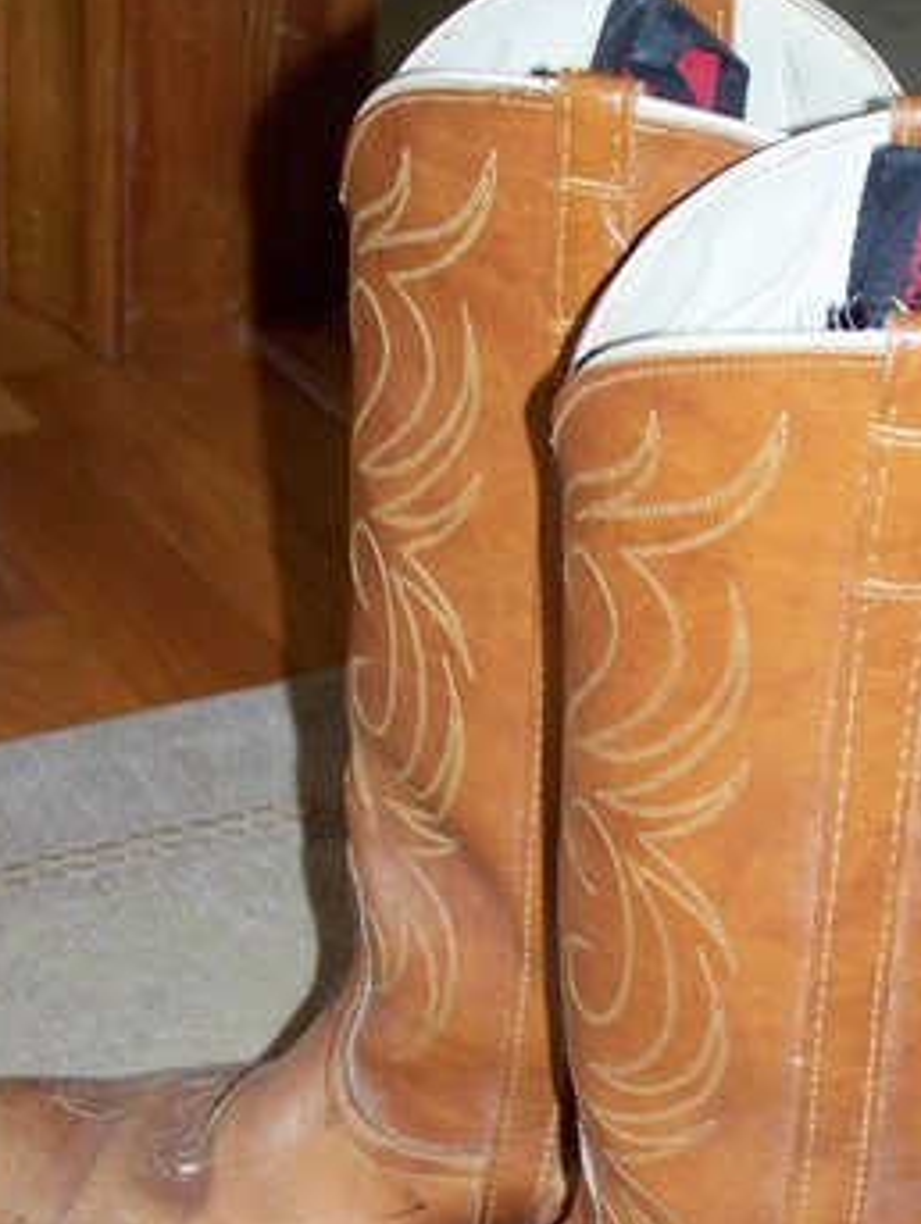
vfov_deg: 18.8
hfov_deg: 14.2
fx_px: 3683
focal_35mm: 104
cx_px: 553
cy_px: 762
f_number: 3.2
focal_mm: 11.2
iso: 200
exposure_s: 1/40
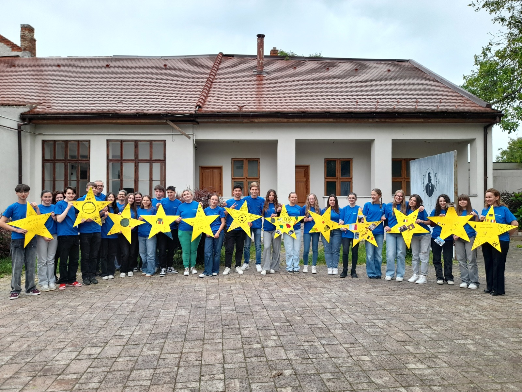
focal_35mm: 25
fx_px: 377
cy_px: 196
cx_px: 261
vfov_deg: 54.9
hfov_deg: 69.4
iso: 32
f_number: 2
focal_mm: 4.6
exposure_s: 1/120
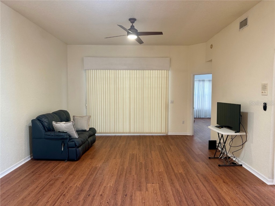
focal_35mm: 24
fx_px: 191
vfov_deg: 56.8
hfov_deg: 71.6
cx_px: 138
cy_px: 103
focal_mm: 6.76
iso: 200
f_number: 1.78
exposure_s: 1/60
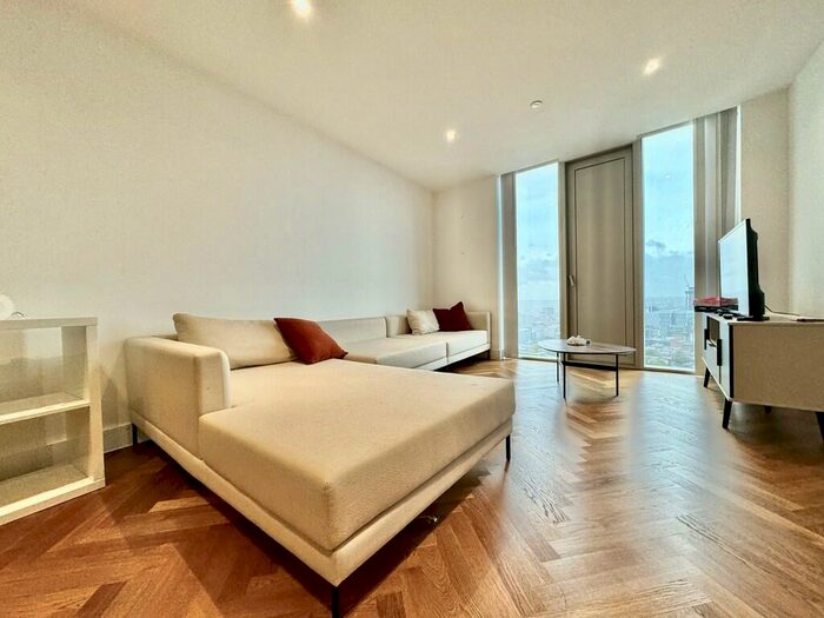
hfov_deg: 102.1
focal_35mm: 14
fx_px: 333
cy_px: 309
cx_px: 412
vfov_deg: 85.7
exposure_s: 1/99
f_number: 2.2
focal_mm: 2.22
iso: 160
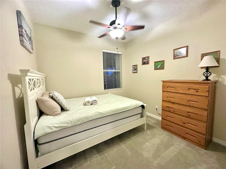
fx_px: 91
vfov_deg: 85.7
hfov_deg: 102.1
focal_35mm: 14
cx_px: 113
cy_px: 84
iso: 640
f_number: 2.2
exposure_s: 1/60
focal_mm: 2.22
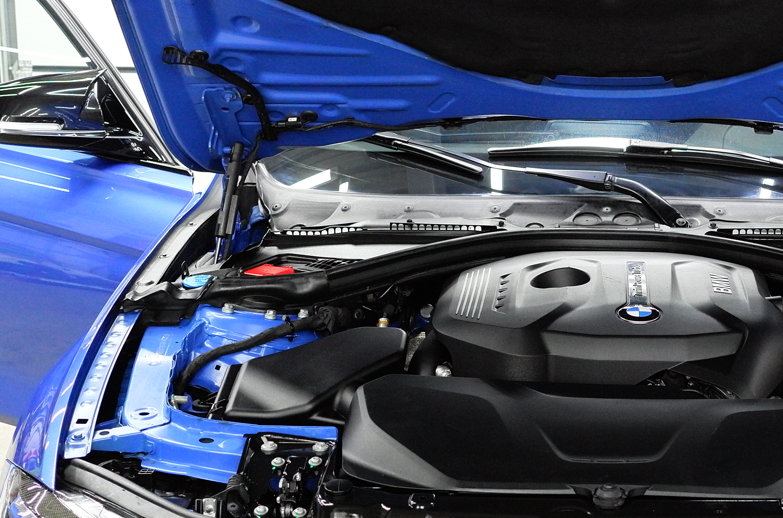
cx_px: 588
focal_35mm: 65
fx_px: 1411
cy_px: 177
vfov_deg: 20.8
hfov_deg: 30.5
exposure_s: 1/80
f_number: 3.5
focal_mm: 24
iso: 1250
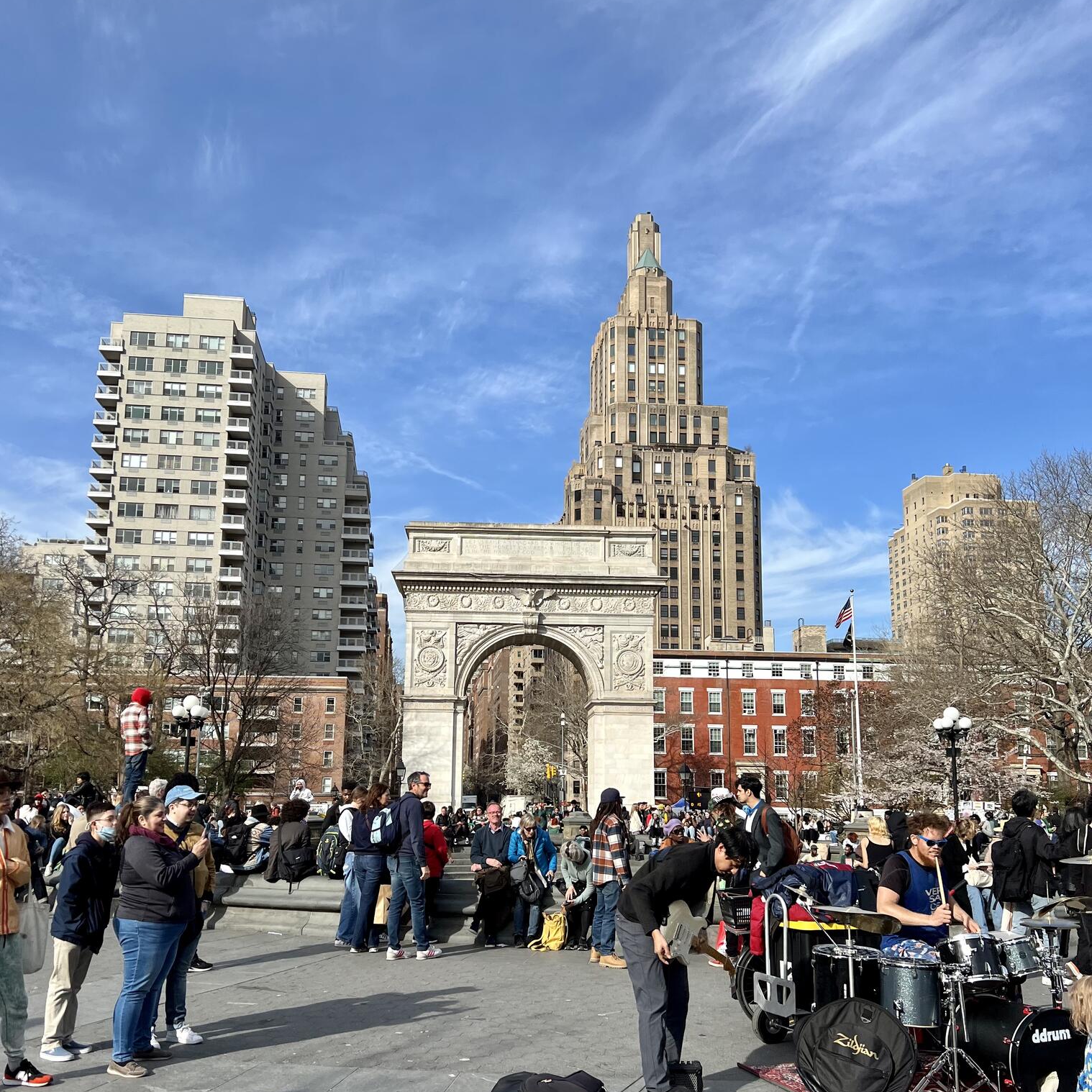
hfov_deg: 52.5
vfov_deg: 52.4
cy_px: 613
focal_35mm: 31
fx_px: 1106
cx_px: 540
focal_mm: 5.7
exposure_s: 1/3704
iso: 50
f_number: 1.5
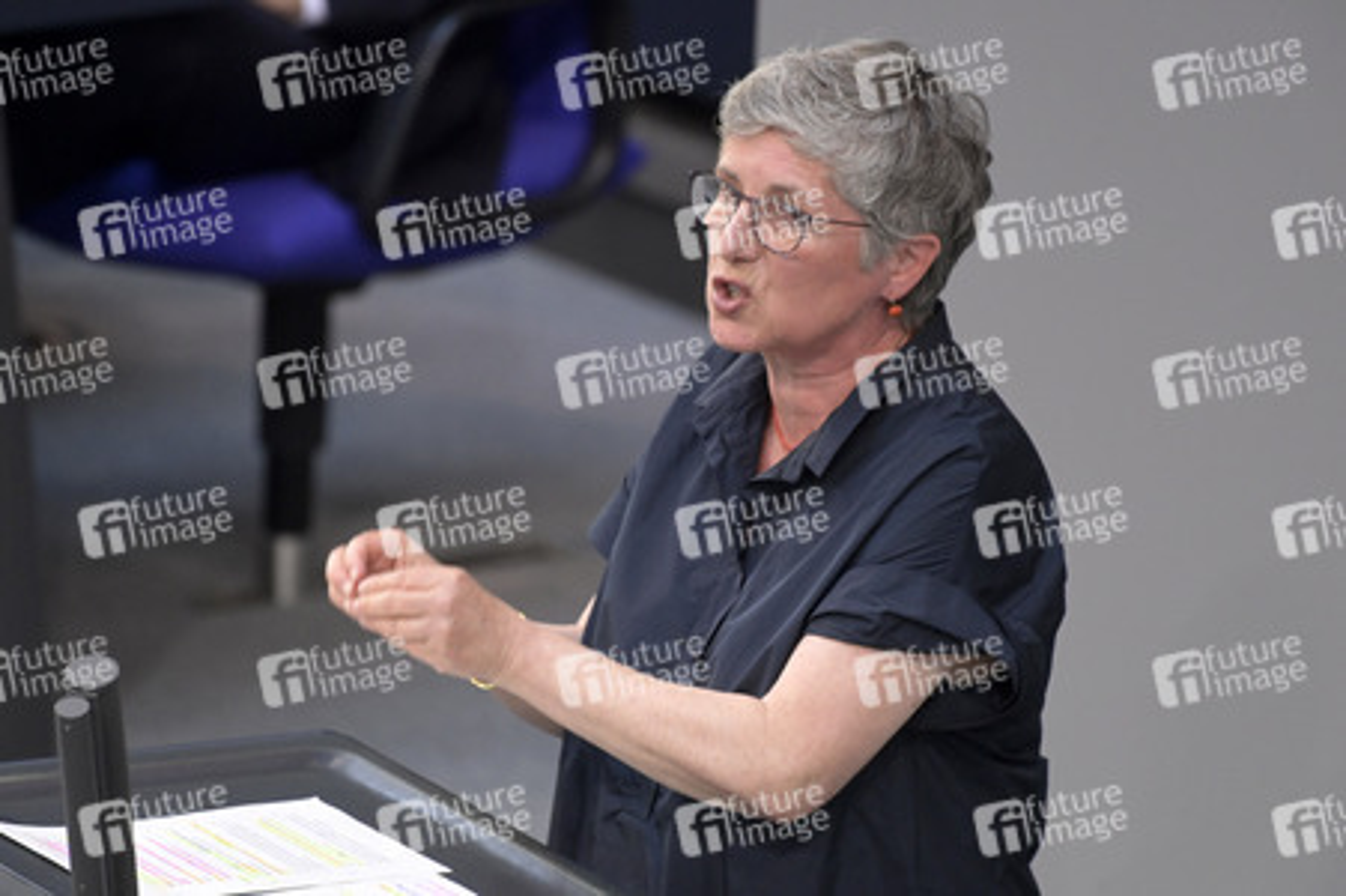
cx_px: 673
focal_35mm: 460
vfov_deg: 3.0
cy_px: 448
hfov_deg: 4.5
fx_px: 17186
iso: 6400
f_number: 5.6
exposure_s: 1/320
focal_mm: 460
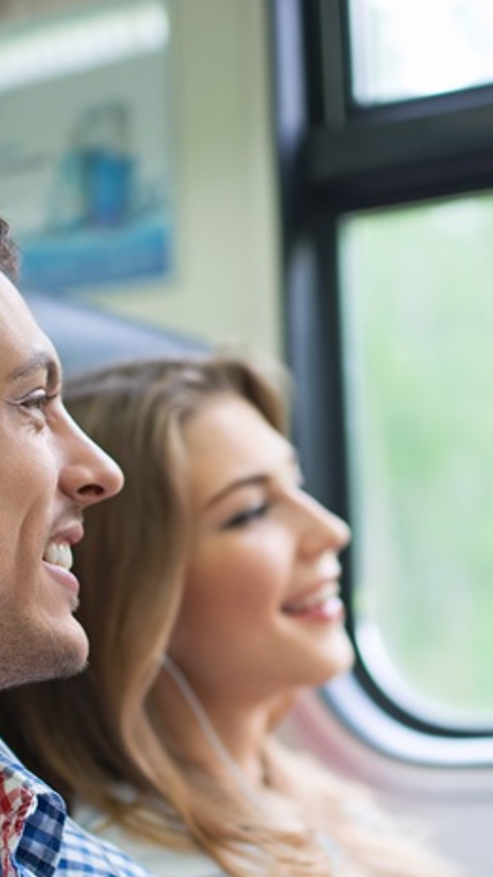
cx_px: 321
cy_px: 612
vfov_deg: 26.6
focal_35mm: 79
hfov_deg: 15.3
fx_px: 1836
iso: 200
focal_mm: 35
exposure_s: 1/125
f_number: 1.4
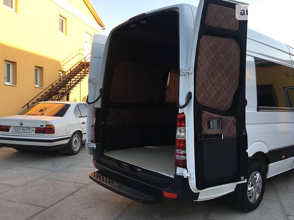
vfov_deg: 48.2
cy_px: 110
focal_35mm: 29
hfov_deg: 61.7
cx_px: 147
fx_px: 246
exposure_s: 1/186
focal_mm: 4.2
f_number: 2.2
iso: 25
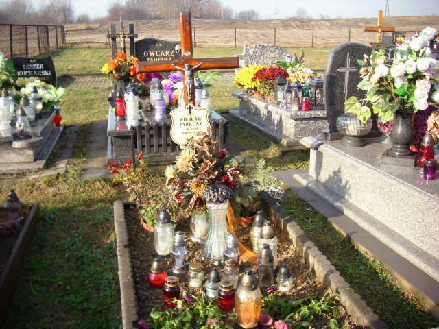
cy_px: 164
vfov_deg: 38.7
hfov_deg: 50.1
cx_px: 220
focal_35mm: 37
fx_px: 469
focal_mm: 6.2
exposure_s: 1/353
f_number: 2.8
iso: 50
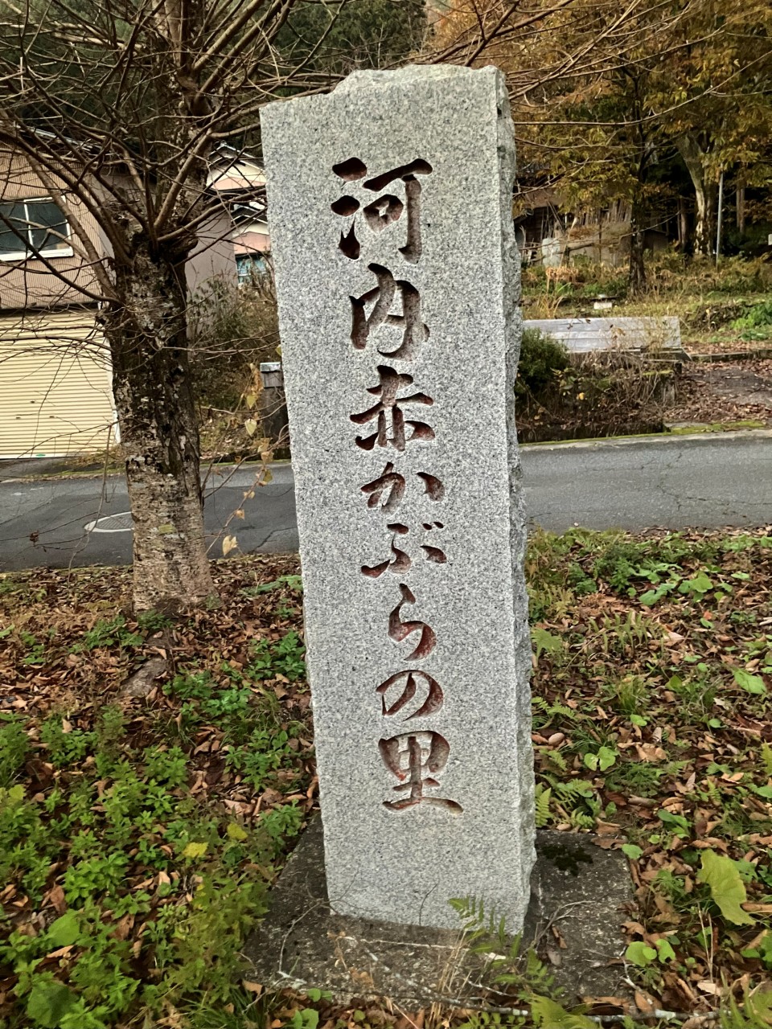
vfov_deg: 63.4
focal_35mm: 28
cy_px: 514
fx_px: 833
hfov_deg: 49.7
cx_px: 386
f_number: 1.8
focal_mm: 3.99
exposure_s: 1/30
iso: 640
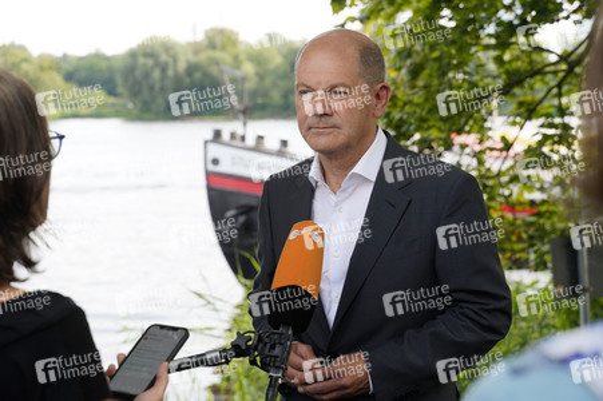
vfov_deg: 18.2
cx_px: 302
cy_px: 200
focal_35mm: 75
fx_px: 1255
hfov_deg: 27.0
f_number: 6.3
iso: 250
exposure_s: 1/200
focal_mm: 75
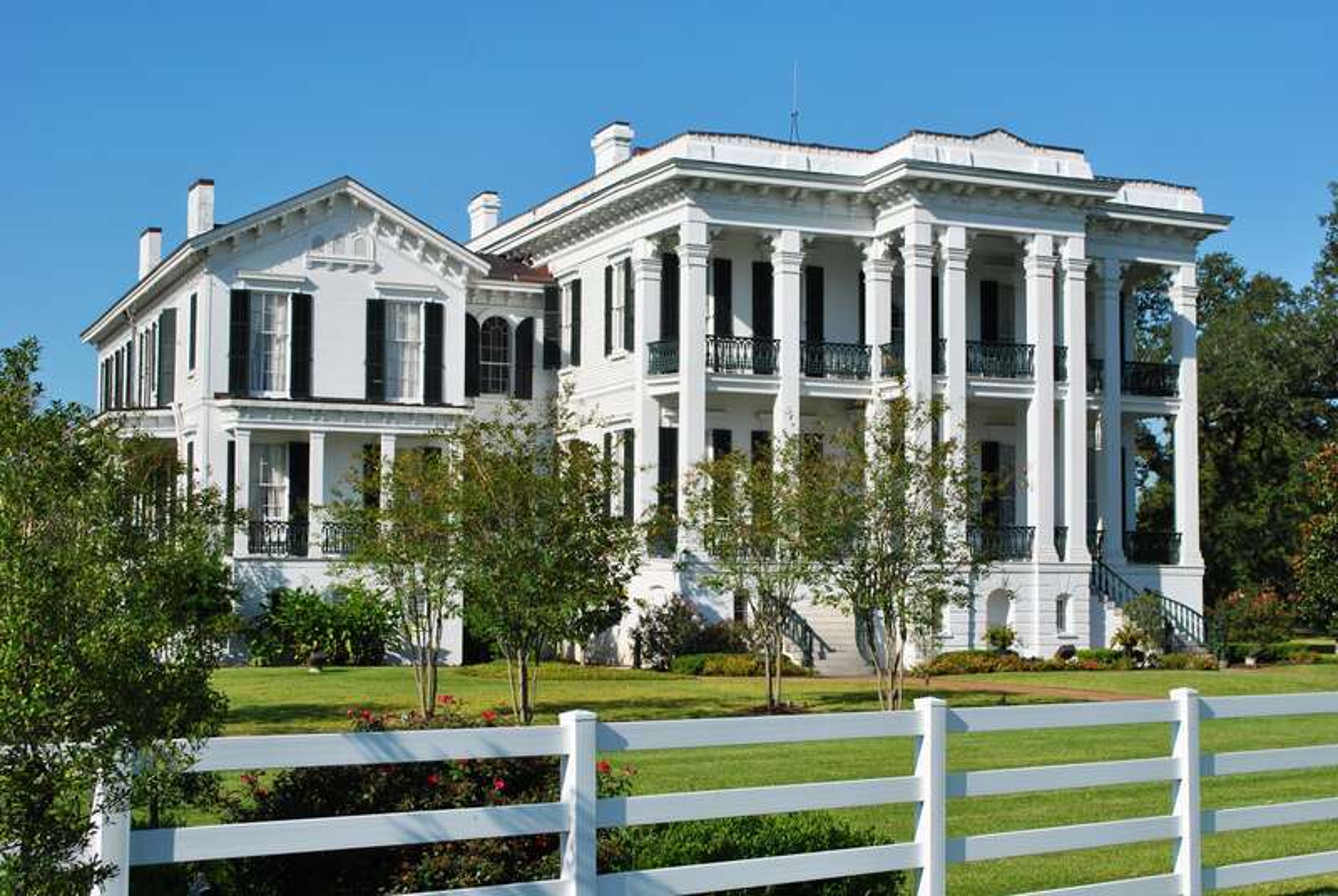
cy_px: 448
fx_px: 1898
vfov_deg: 26.6
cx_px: 669
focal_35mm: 51
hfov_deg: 38.8
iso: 100
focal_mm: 34
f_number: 9
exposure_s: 1/320
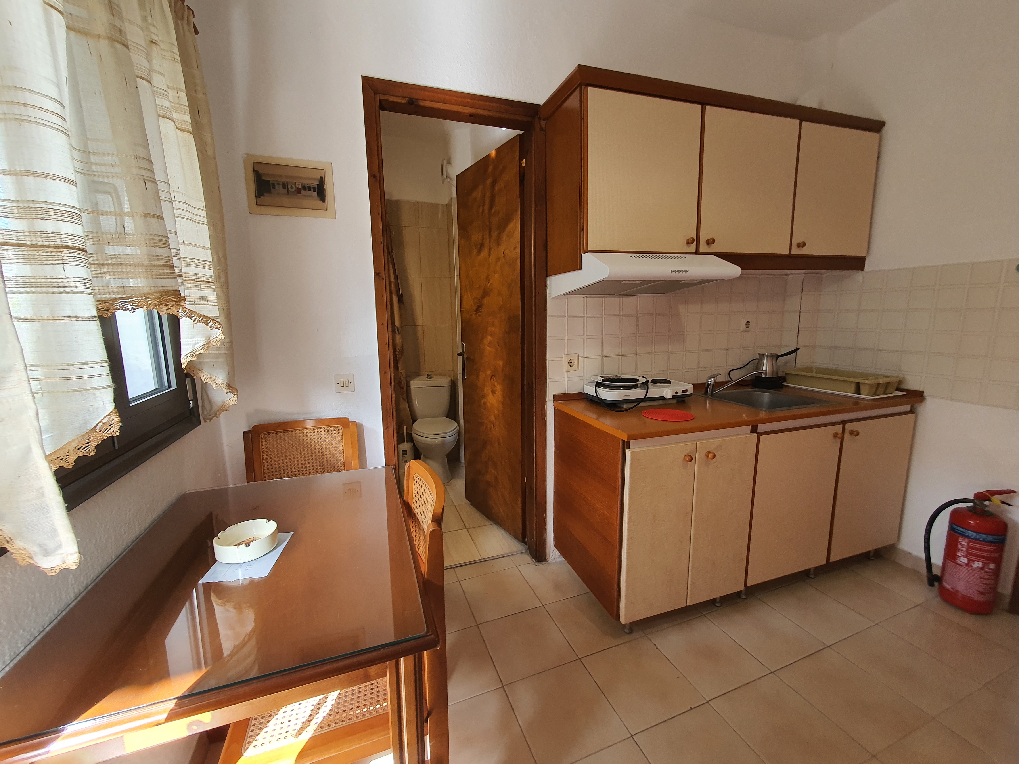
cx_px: 510
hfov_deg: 106.2
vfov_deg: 89.9
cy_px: 382
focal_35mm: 13
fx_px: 383
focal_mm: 1.8
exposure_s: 1/60
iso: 64
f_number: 2.2
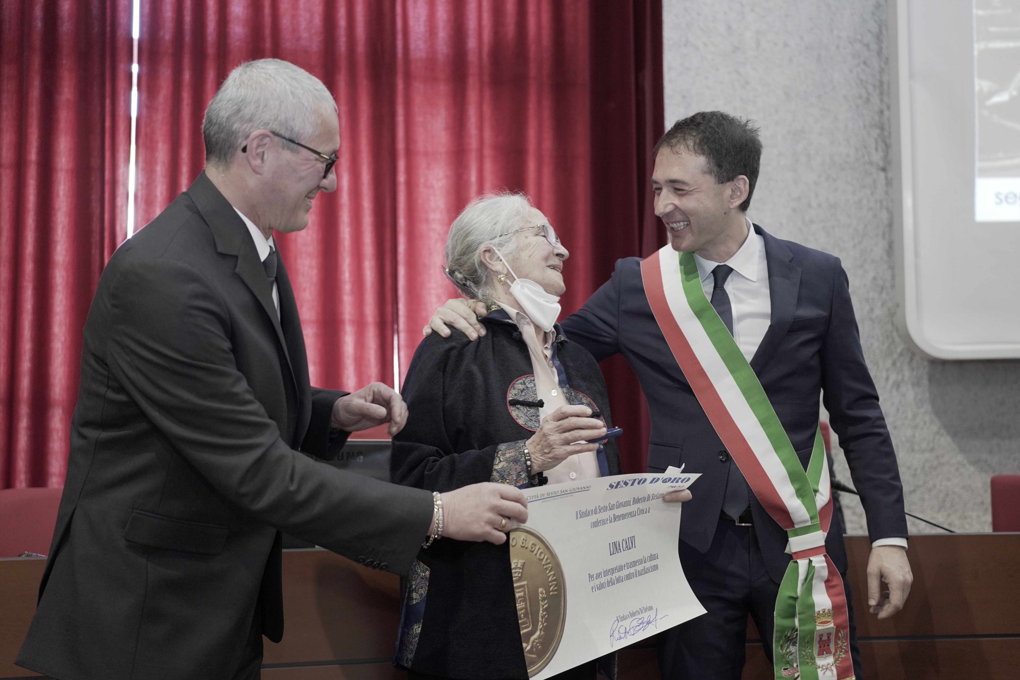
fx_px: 1133
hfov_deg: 48.5
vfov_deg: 33.4
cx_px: 510
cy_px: 340
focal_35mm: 40
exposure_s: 1/100
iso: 3200
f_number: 2.5
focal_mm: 40
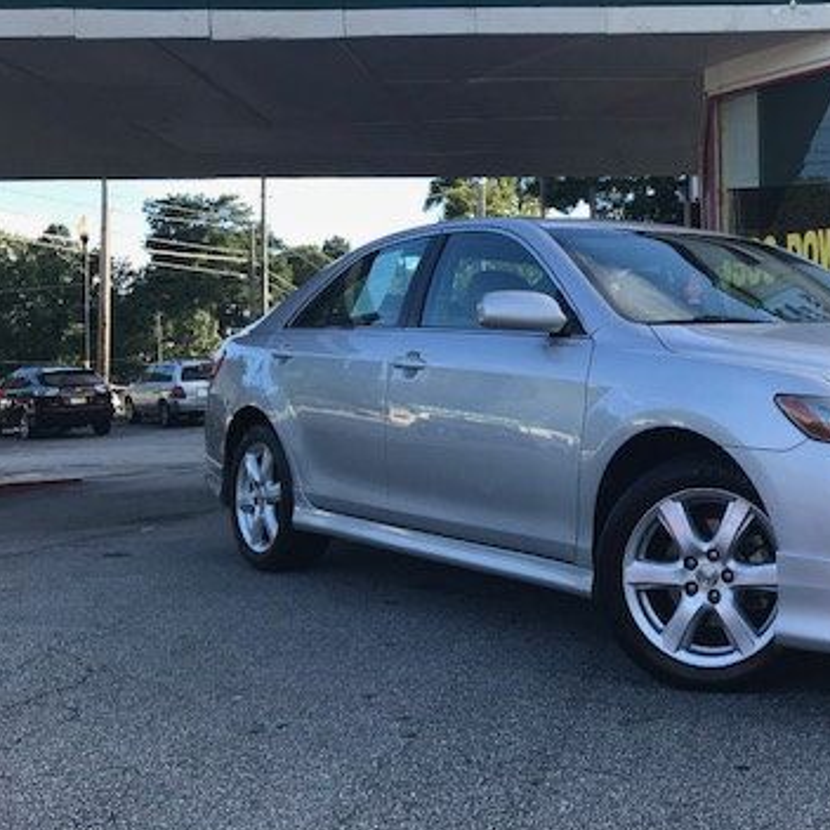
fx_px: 1221
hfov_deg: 35.3
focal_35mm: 45
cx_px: 747
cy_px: 365
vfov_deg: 37.5
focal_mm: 3.99
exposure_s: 1/567
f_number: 1.8
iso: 20
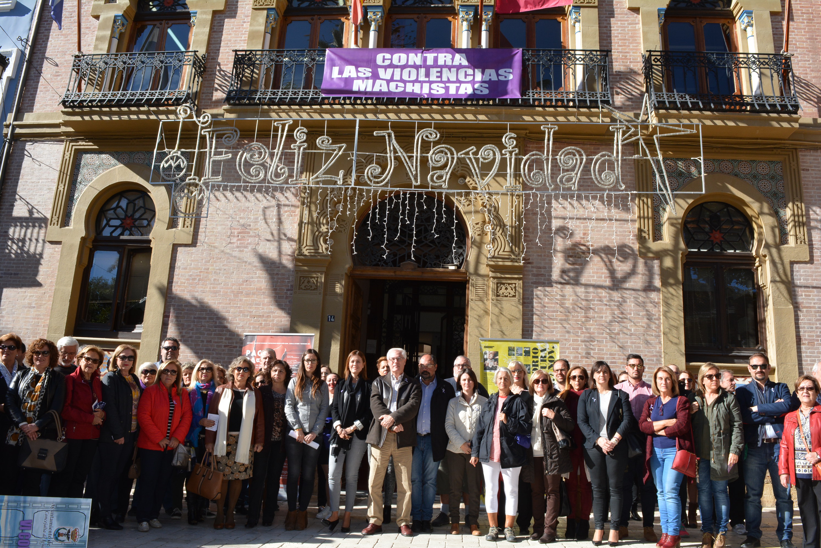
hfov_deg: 67.3
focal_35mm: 27
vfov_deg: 48.0
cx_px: 410
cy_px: 274
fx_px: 616
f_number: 14
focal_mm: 18
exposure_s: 1/200
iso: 400
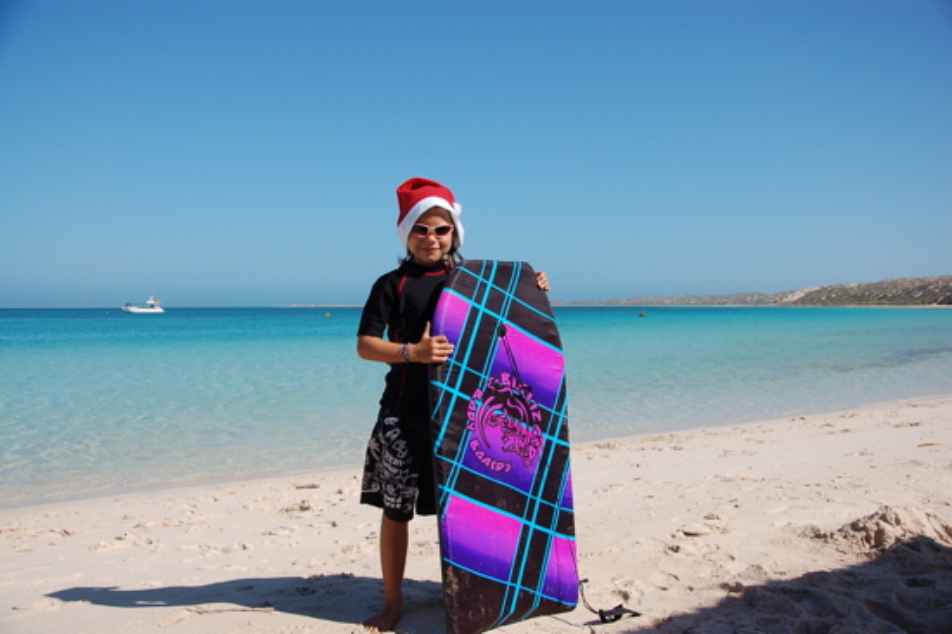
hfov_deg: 53.2
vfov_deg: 36.8
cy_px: 317
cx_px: 476
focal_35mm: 36
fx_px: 951
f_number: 5
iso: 200
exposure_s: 1/1600
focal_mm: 24
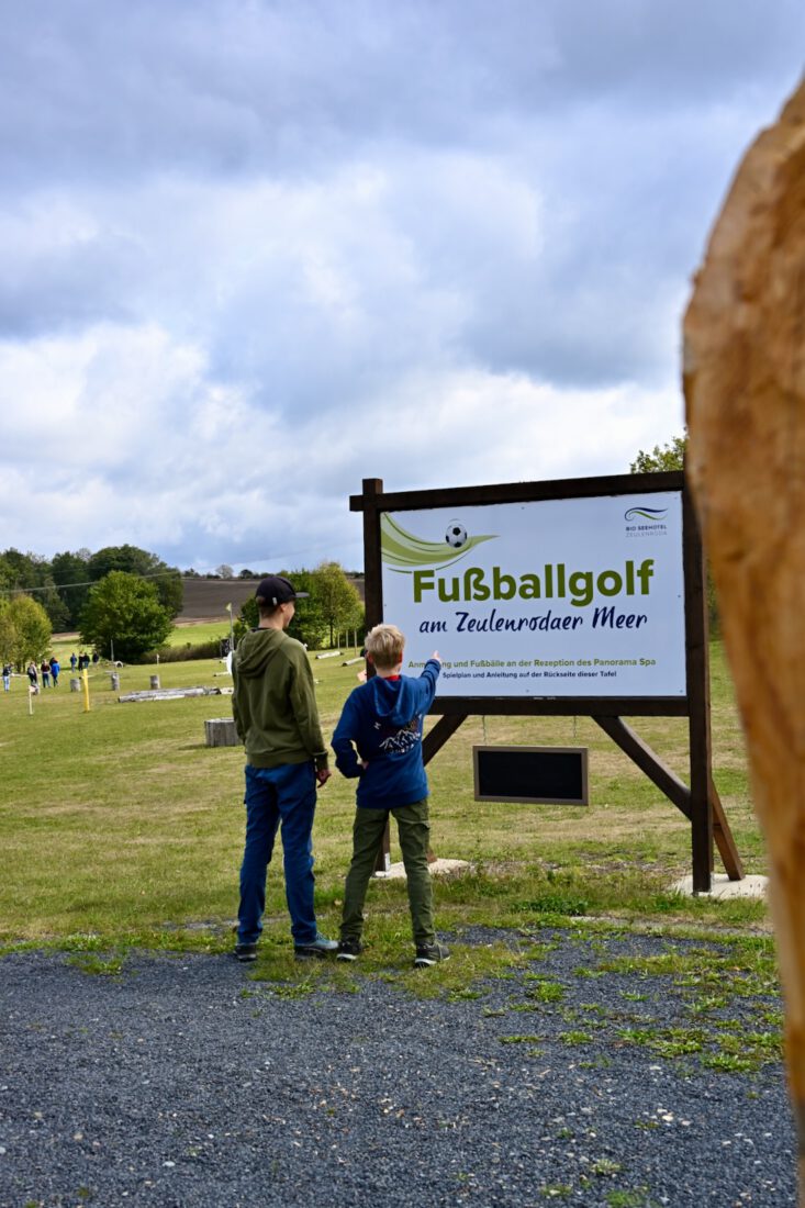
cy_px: 604
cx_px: 402
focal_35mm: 41
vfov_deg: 47.4
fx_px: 1376
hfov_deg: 32.6
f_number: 8
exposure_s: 1/400
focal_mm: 41
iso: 200
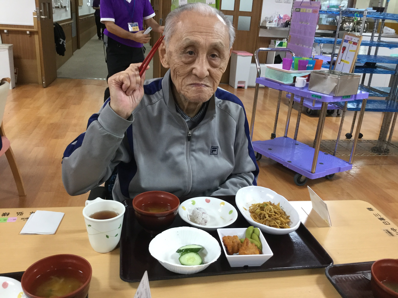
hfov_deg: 58.4
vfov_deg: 45.4
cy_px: 149
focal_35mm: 31
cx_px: 199
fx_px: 356
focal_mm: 3.3
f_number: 2.4
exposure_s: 1/30
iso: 80
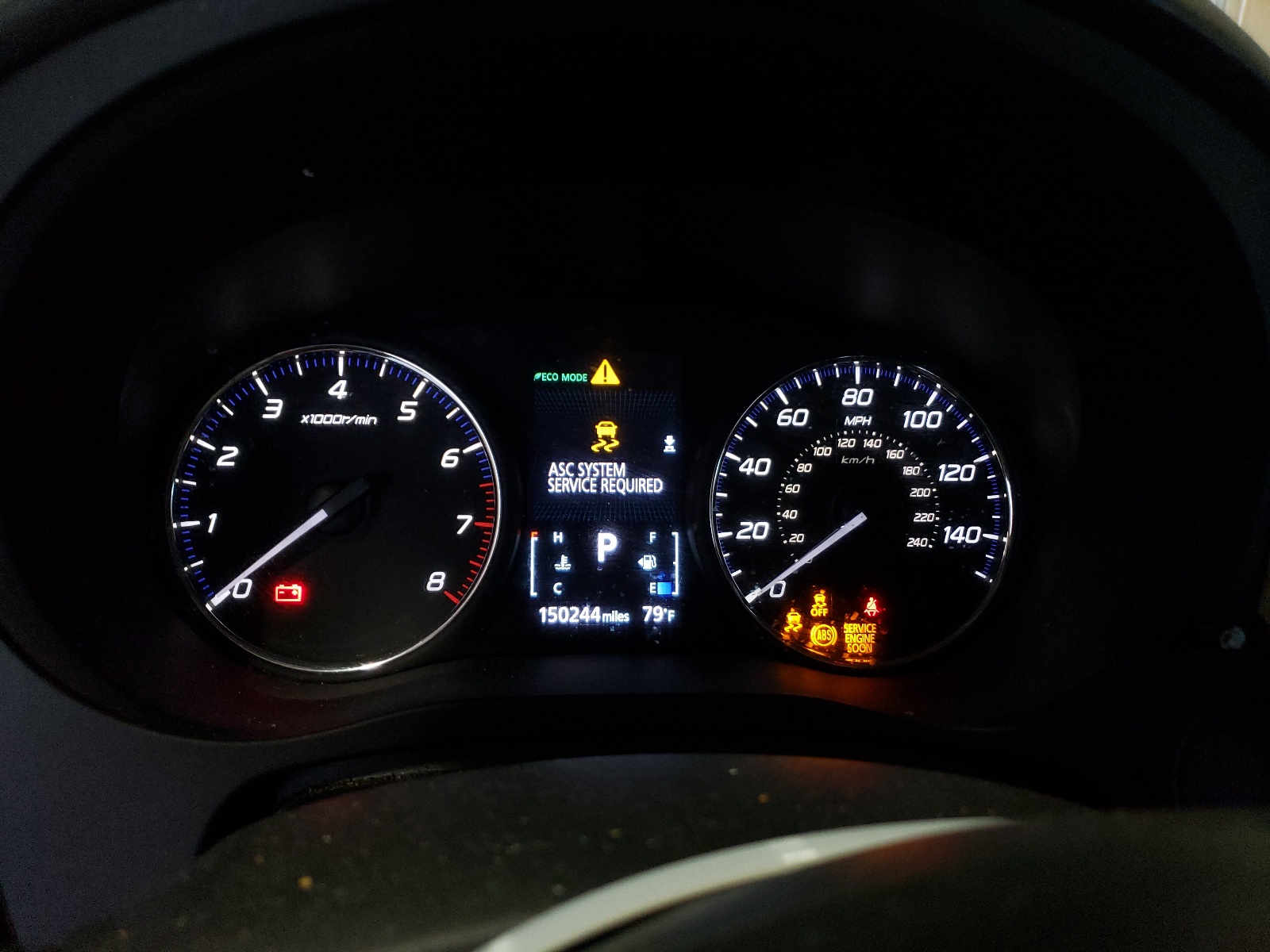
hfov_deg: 67.3
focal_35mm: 26
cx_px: 635
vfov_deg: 53.1
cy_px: 476
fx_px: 954
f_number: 1.5
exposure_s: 1/60.2
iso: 176
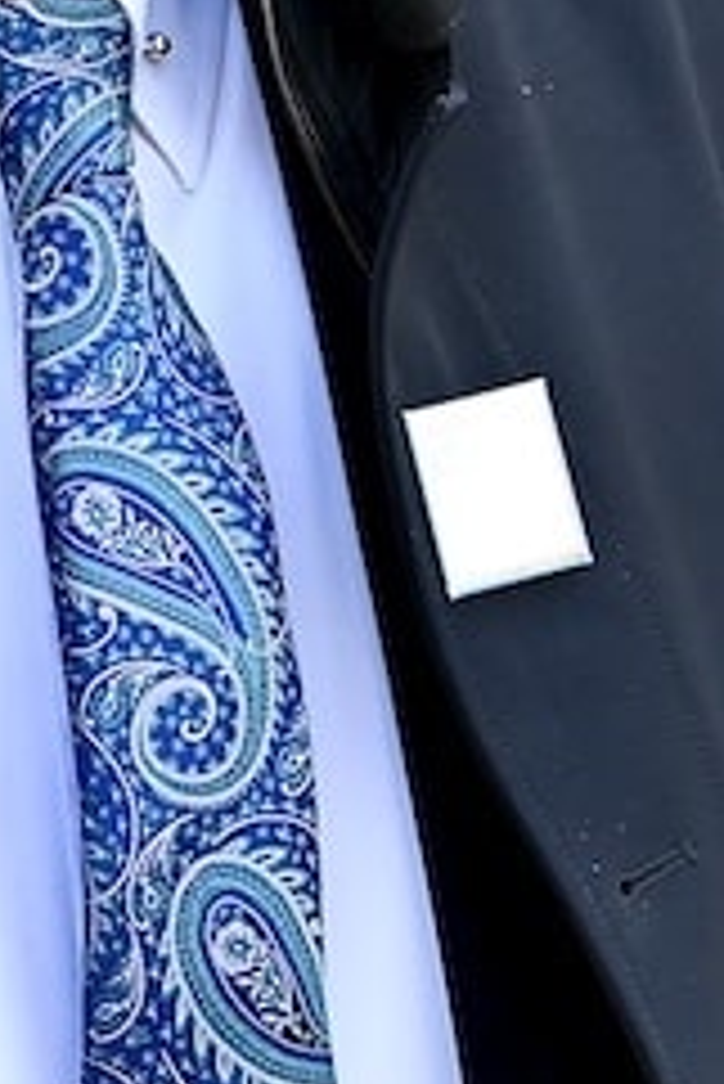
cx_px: 121
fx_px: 5753
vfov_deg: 10.6
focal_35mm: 191
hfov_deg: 7.2
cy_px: -200
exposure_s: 1/100
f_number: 4
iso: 100
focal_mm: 45
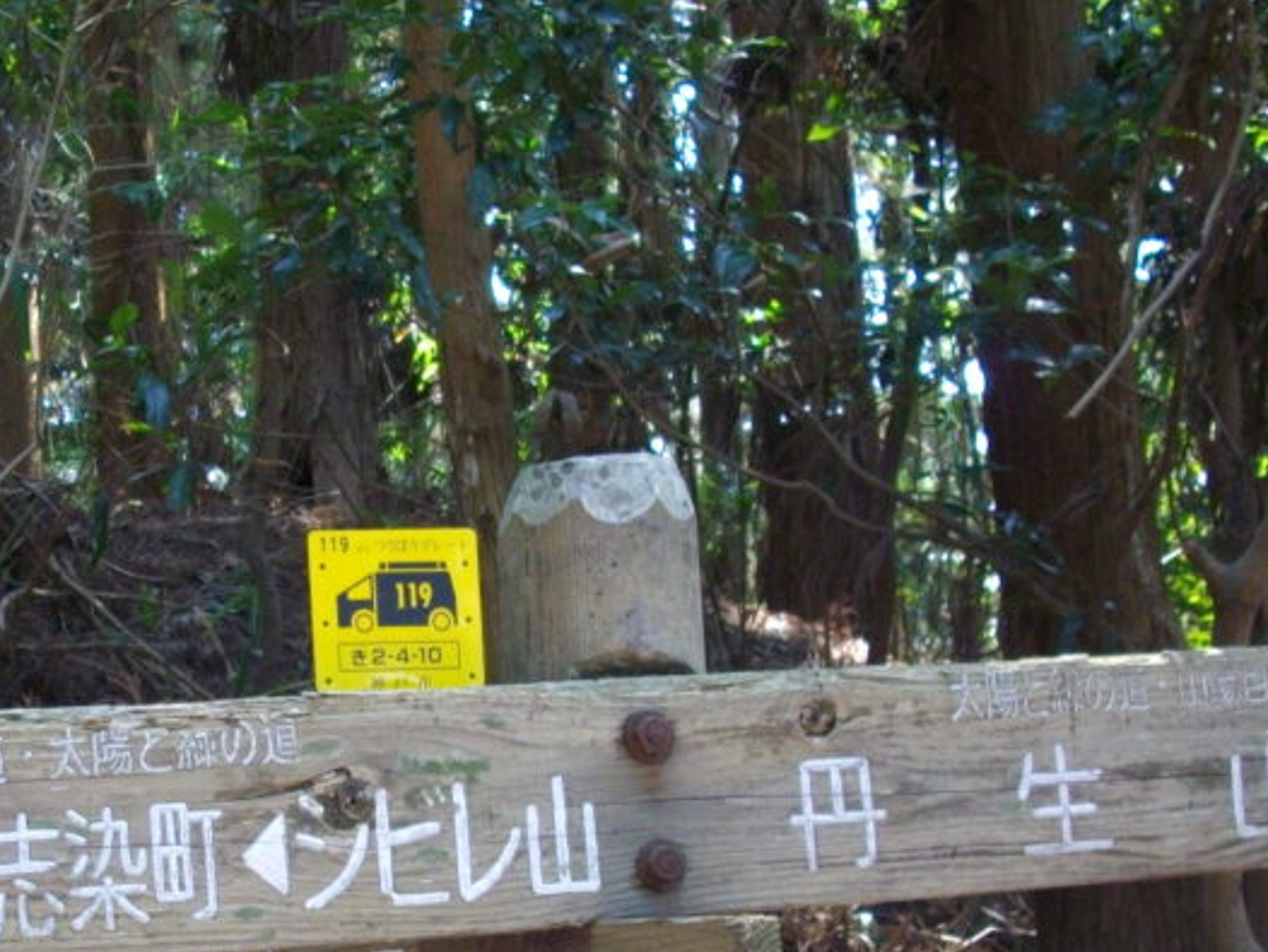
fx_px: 2639
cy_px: 672
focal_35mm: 72
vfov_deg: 20.3
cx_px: 243
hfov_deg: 26.5
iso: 200
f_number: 2.8
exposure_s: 1/50
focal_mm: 6.2
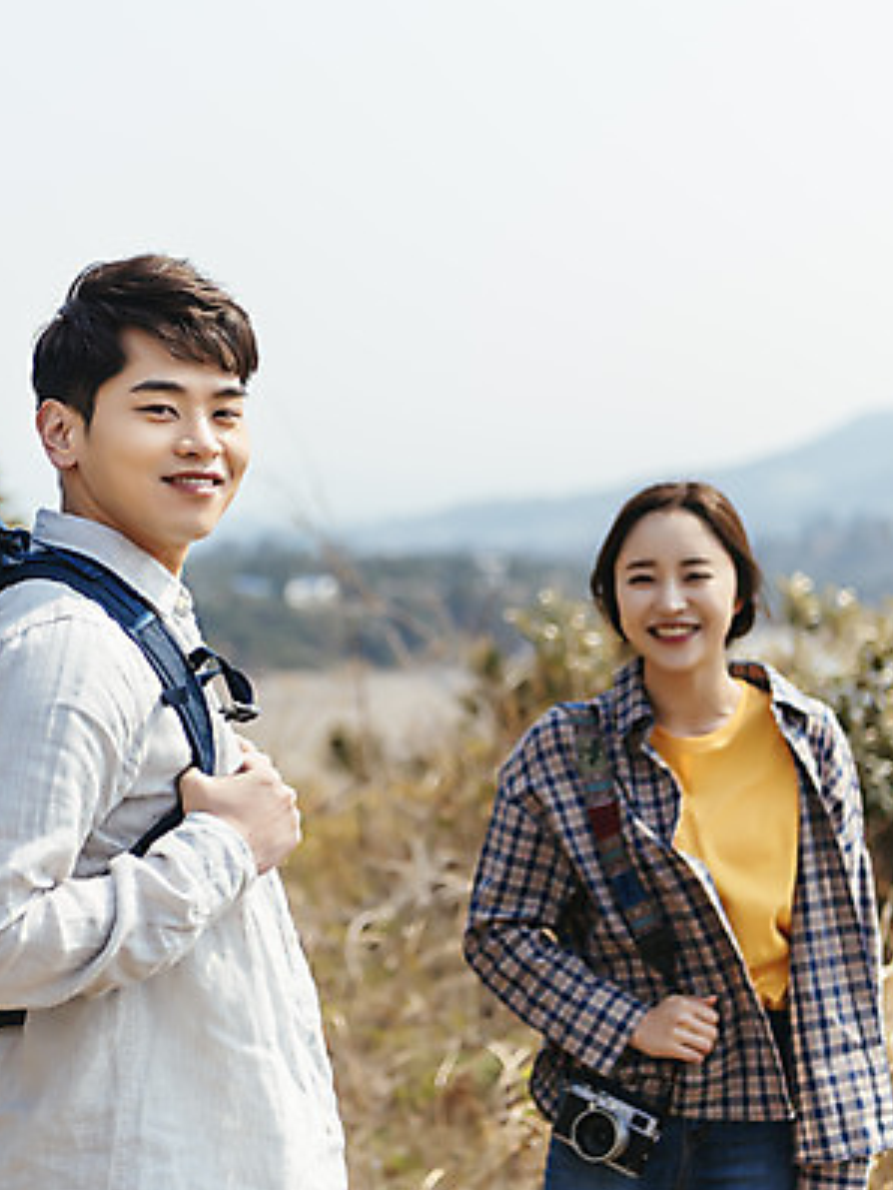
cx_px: 397
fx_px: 3094
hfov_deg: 16.4
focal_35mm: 90
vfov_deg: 21.8
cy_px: 594
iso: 100
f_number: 2.8
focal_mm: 62
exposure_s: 1/2500
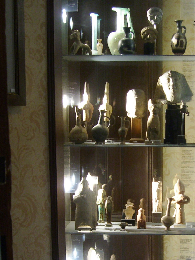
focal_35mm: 68
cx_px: 146
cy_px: 189
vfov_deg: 28.2
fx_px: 511
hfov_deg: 21.4
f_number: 2.8
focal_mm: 7.9
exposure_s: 1/8
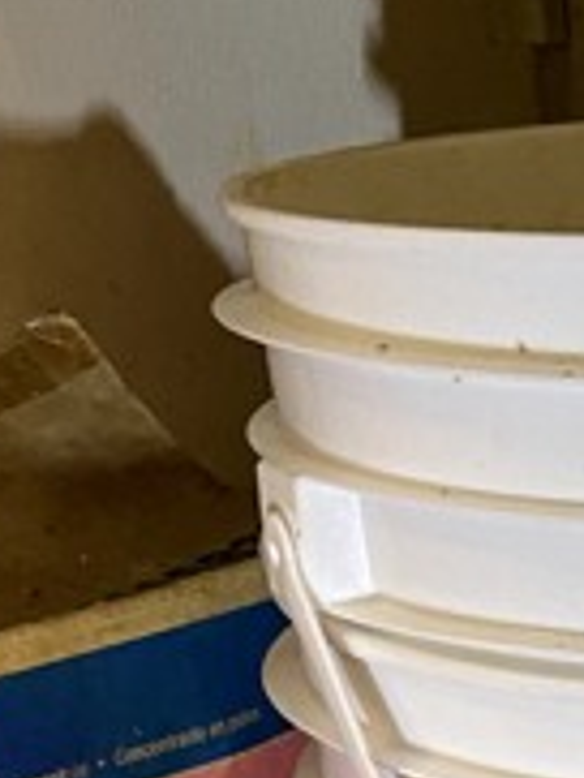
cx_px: 833
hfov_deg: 12.2
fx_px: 2629
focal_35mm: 117
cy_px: 1236
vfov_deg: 15.3
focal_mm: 4.25
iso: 160
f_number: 1.8
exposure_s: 1/60
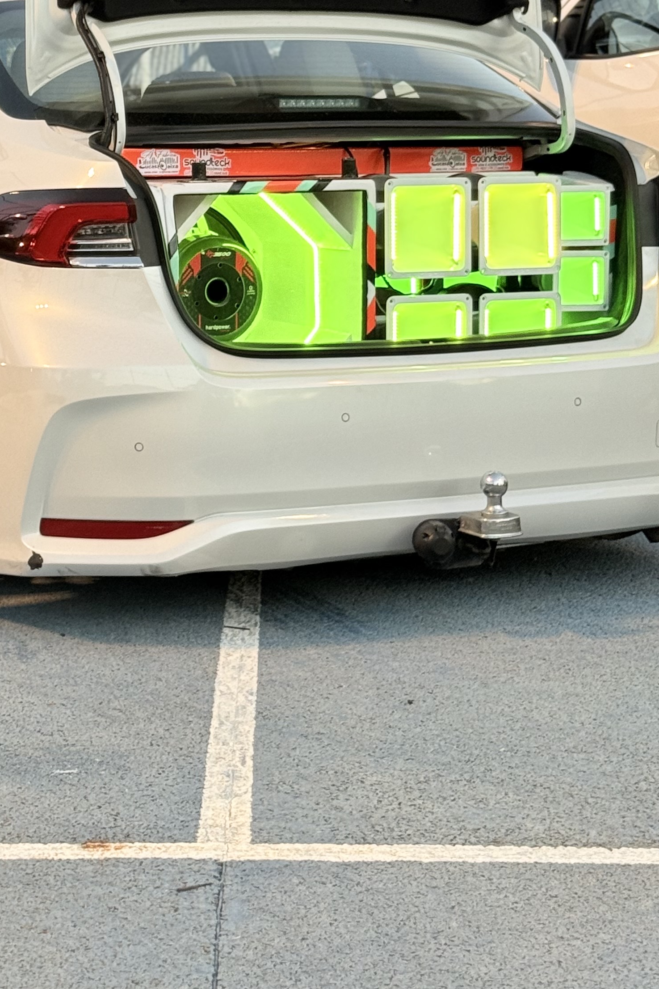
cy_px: 170
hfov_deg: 15.0
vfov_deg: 22.0
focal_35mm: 91
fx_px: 2498
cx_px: 153
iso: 100
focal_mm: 6.76
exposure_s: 1/60
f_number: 1.78
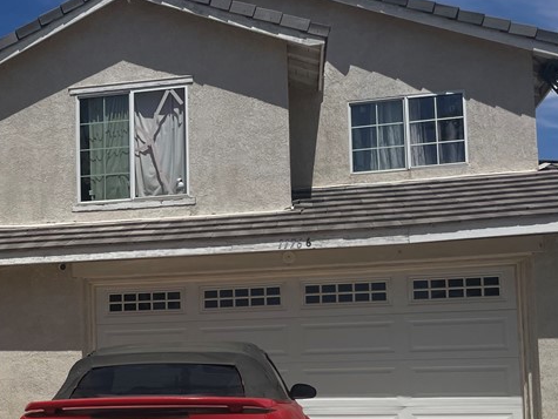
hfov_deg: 32.7
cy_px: 352
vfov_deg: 25.6
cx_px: 66
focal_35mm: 56
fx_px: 903
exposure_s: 1/11905
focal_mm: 4.2
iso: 32
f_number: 1.6
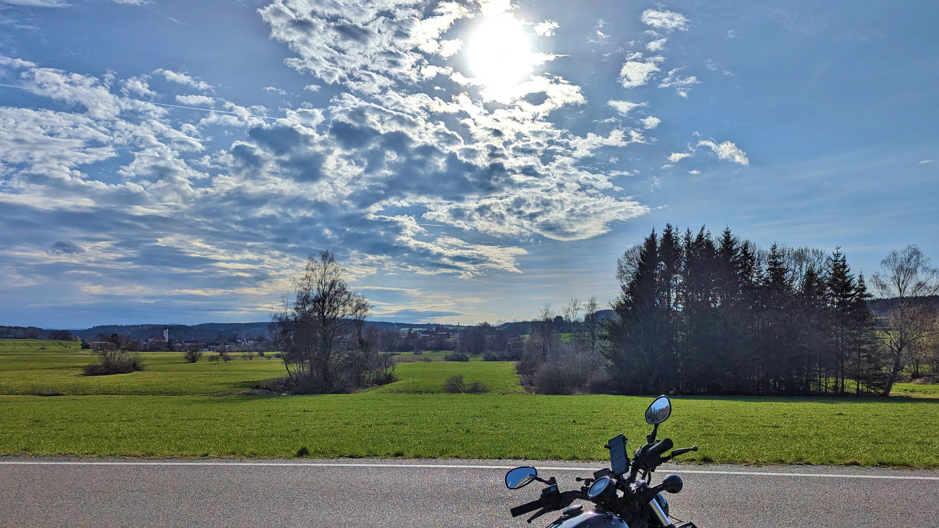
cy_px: 353
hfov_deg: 69.9
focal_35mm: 27
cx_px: 470
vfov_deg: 42.3
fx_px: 672
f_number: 1.85
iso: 34
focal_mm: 6.81
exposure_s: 1/12500
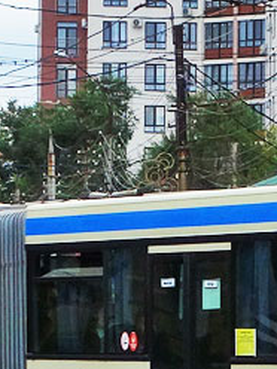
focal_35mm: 233
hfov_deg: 6.3
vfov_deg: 8.5
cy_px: 129
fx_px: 2486
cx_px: 421
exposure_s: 1/500
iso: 250
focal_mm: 18.45
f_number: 3.2
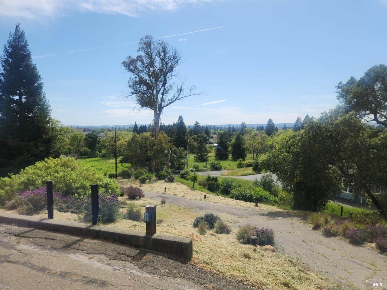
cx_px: 194
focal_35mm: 23
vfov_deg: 58.9
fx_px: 257
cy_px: 145
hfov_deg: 73.9
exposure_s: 1/2021
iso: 20
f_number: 1.8
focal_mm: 5.4
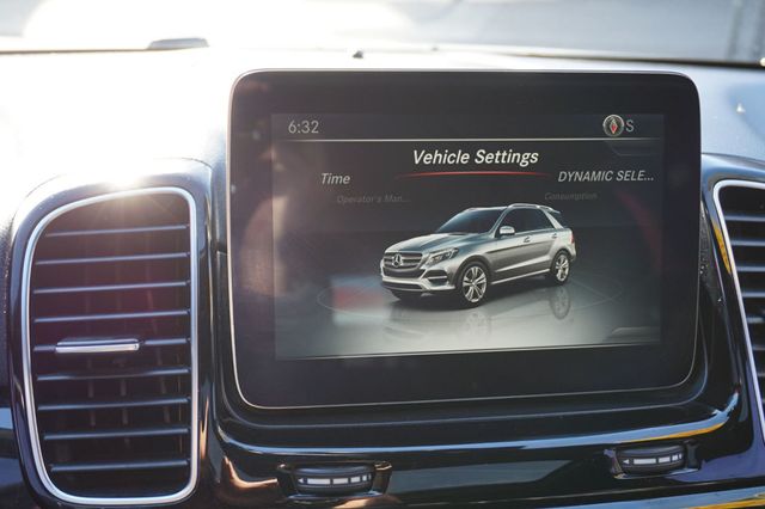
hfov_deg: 46.4
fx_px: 892
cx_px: 382
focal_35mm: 42
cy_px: 254
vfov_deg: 31.9
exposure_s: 1/60
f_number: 4.5
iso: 125
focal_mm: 28
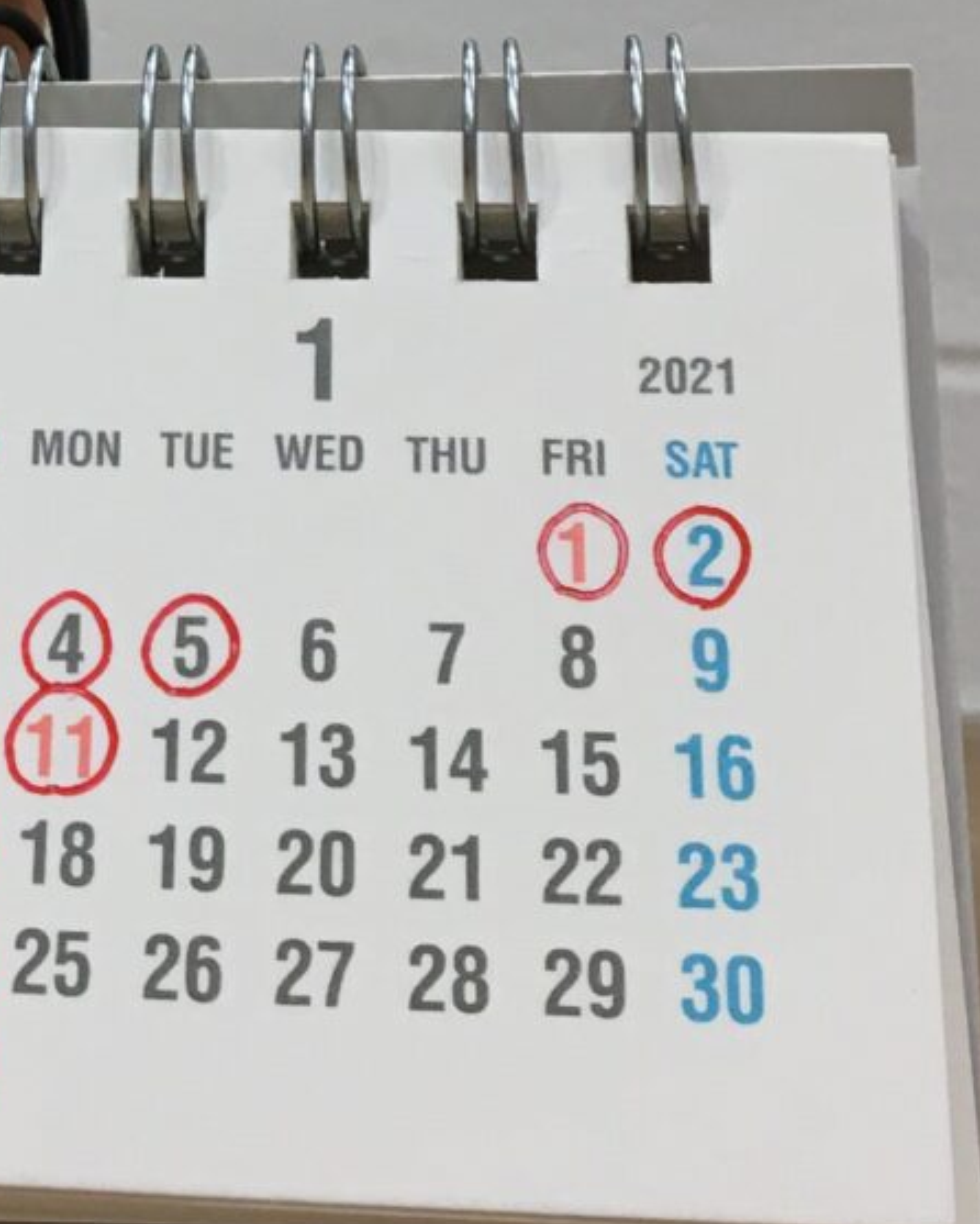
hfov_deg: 14.4
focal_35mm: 104
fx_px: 3768
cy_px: -294
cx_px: -134
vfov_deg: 17.5
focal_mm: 4.15
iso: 25
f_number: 2.2
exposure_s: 1/40
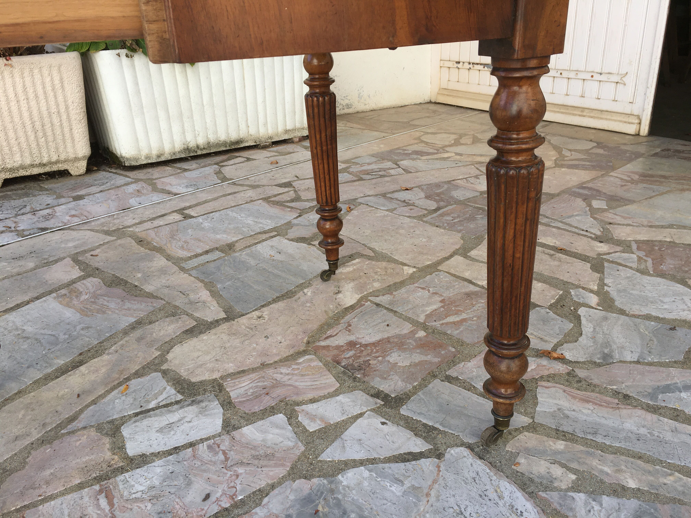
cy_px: 259
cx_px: 346
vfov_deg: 48.2
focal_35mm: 29
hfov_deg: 61.7
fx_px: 579
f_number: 2.2
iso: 25
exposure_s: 1/394
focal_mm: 4.15
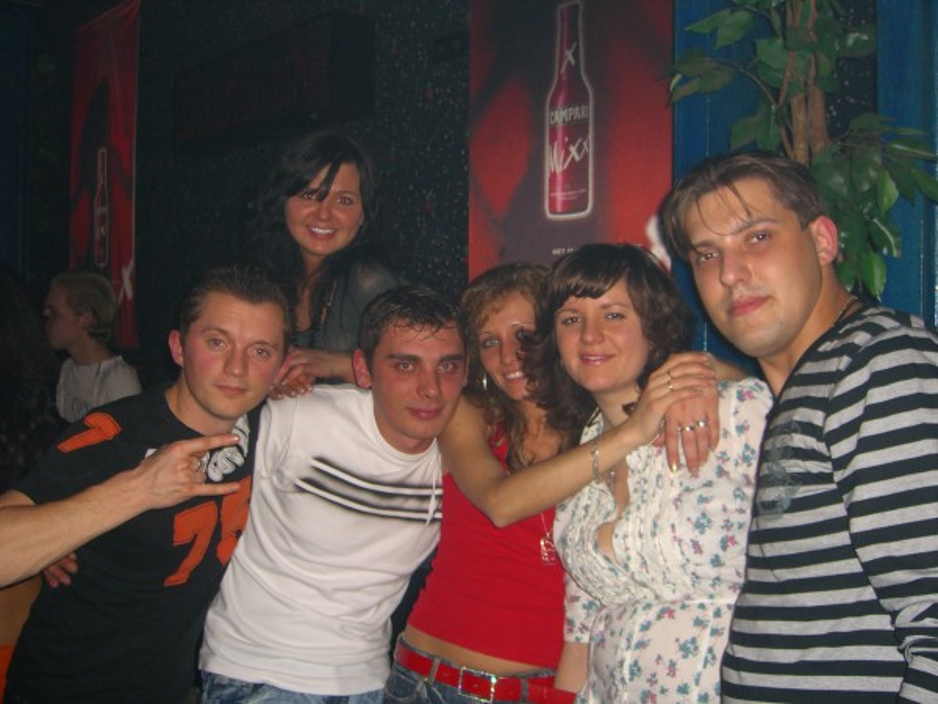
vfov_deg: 37.7
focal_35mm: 38
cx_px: 469
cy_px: 352
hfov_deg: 49.0
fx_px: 1030
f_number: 2.8
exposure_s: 1/60
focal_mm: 7.9
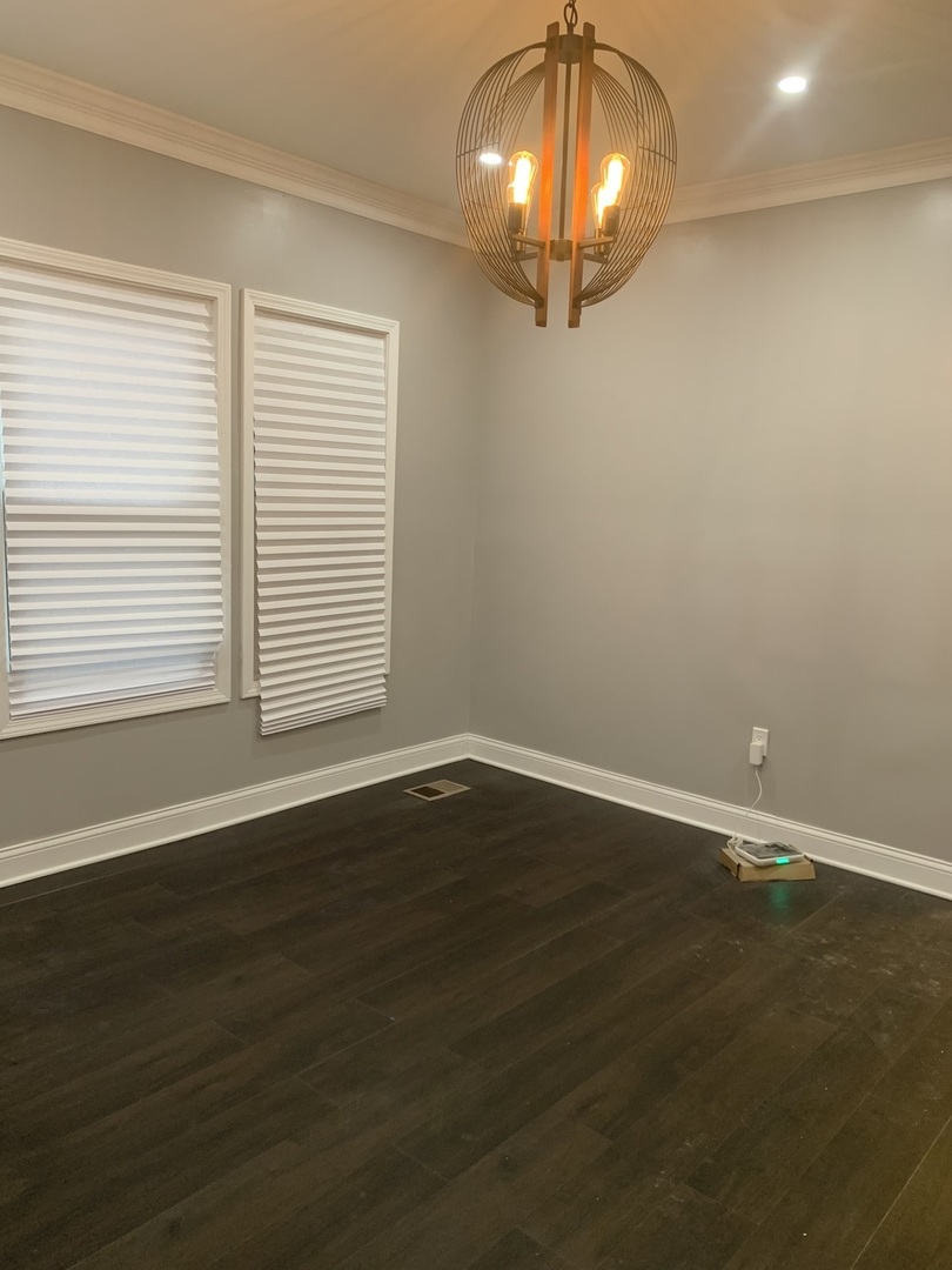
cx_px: 476
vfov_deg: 67.3
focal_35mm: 26
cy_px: 635
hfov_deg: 53.1
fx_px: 953
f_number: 1.8
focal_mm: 4.25
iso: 125
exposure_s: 1/60
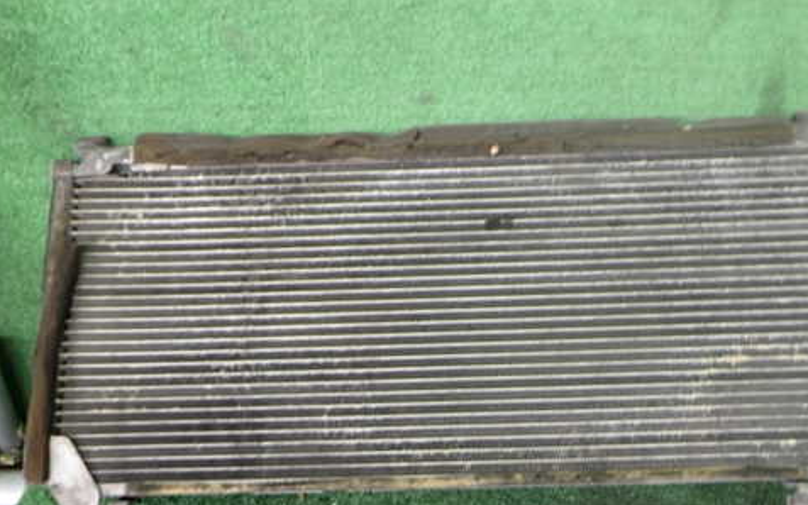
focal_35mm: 40
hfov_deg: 49.1
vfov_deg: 31.8
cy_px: 324
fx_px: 881
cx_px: 464
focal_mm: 5.4
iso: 250
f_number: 2.3
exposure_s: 1/30
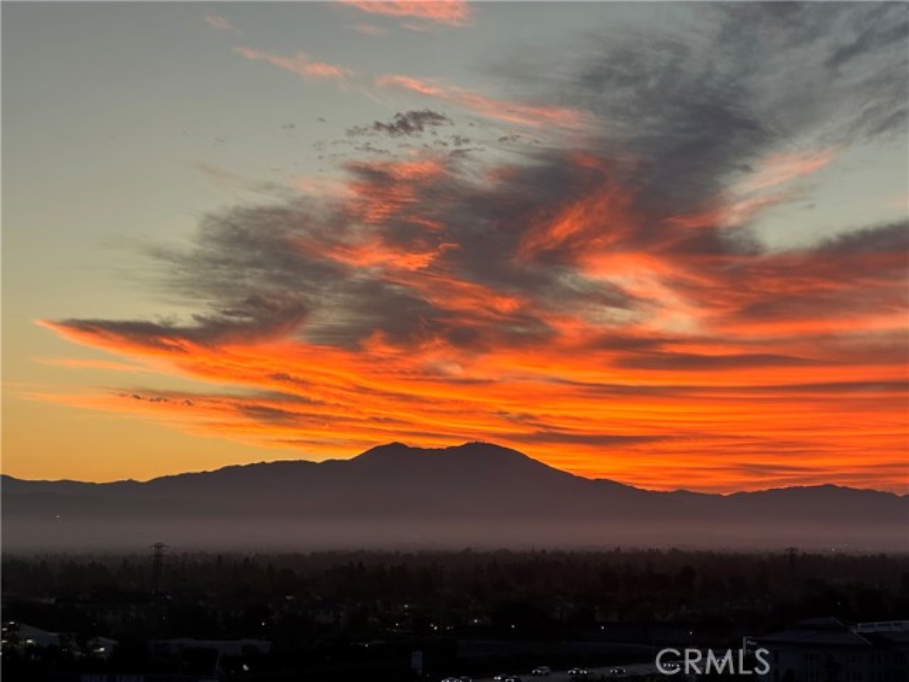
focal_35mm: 77
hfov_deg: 25.3
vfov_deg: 19.1
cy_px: 341
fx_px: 2022
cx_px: 454
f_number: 2.8
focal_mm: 9
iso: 80
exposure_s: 1/99
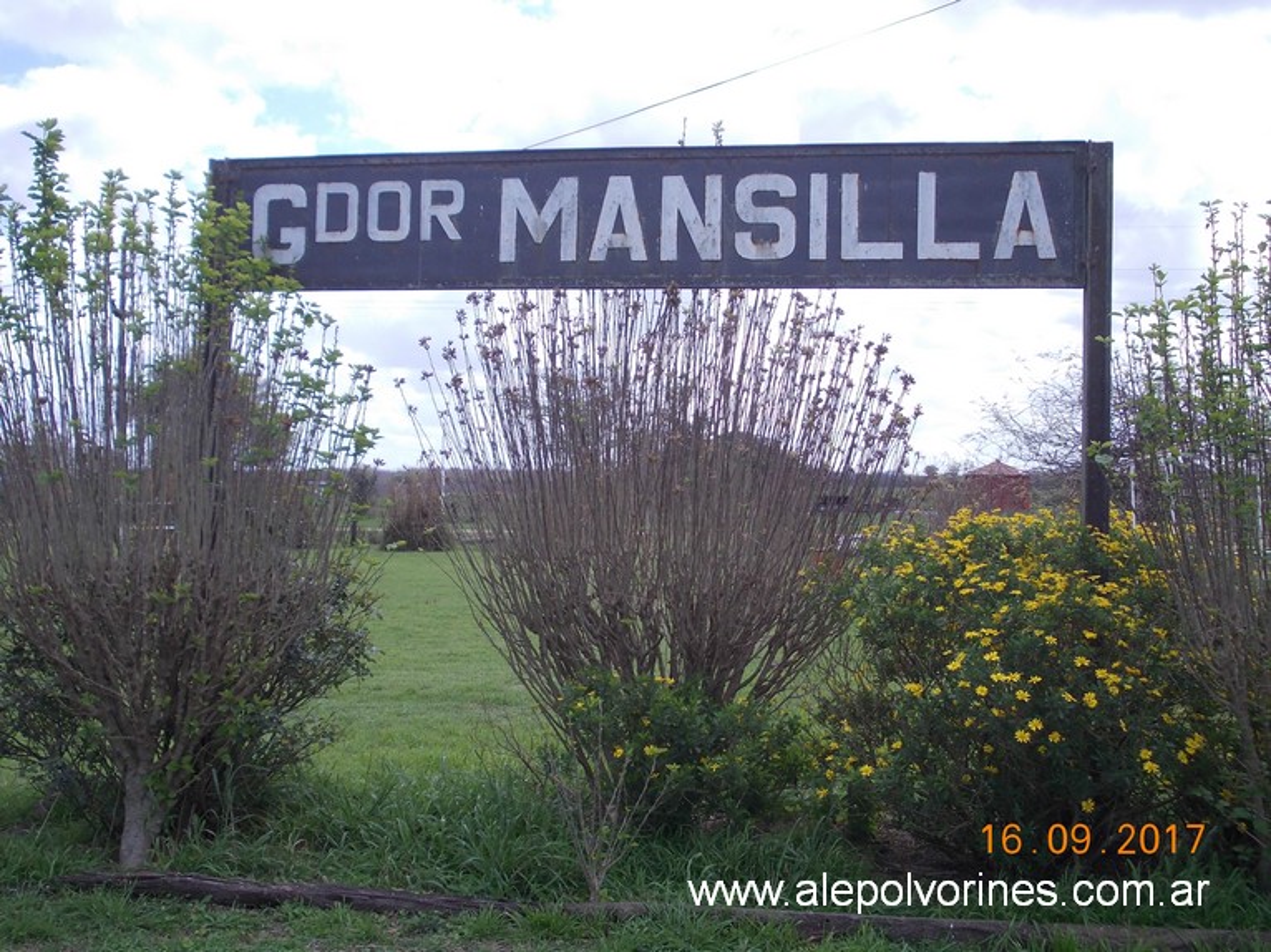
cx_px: 636
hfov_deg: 43.9
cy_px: 476
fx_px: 1578
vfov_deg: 33.6
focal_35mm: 43
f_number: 6.5
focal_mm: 6.1
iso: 80
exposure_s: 1/160
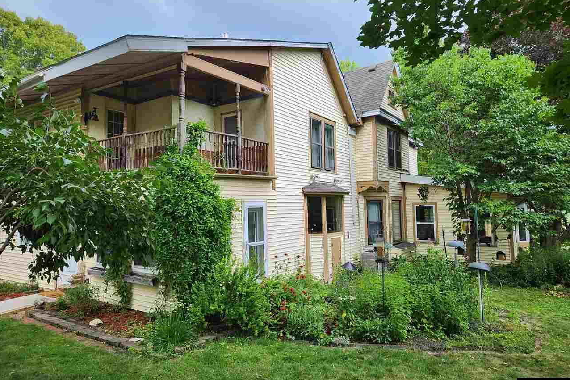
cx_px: 285
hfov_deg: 73.7
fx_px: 380
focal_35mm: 24
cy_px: 181
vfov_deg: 53.1
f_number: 1.8
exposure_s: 1/180
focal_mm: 5.4
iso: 20
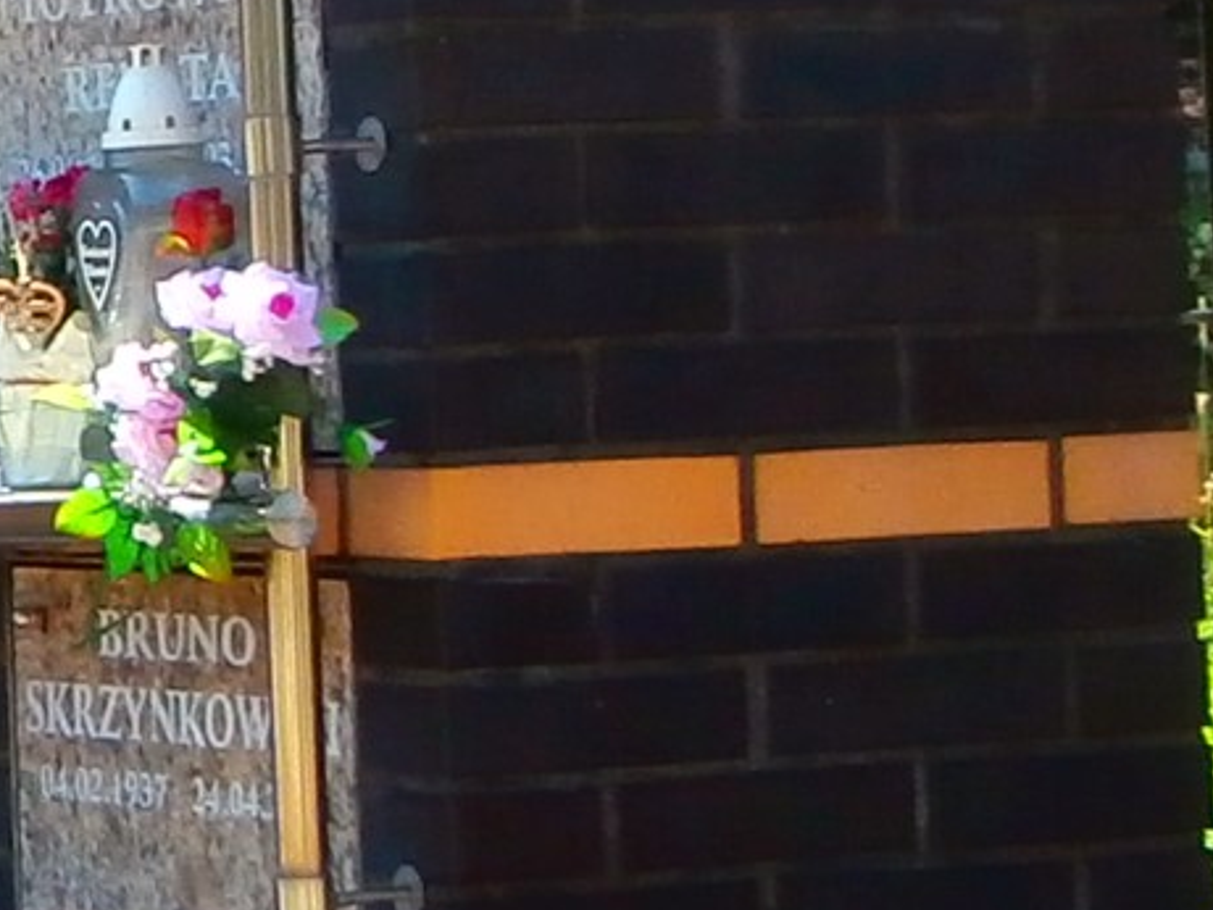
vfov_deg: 7.6
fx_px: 6835
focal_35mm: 195
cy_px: -21
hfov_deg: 9.5
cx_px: -1220
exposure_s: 1/250
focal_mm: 5.36
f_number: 3.5
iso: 100
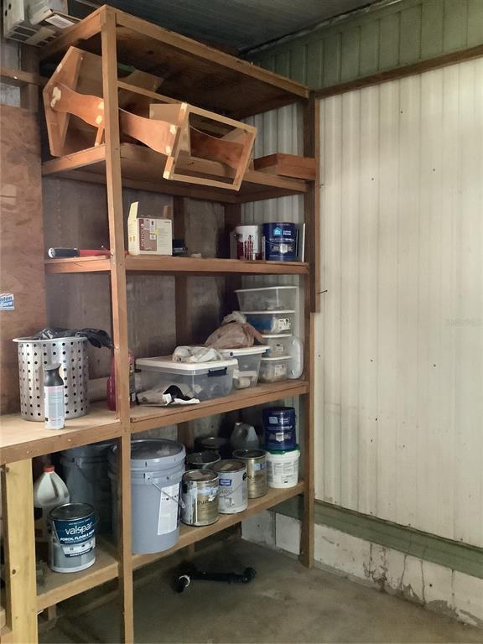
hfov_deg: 45.4
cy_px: 322
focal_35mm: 31
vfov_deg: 58.4
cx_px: 242
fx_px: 577
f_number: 2.4
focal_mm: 3.3
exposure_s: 1/24
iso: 640
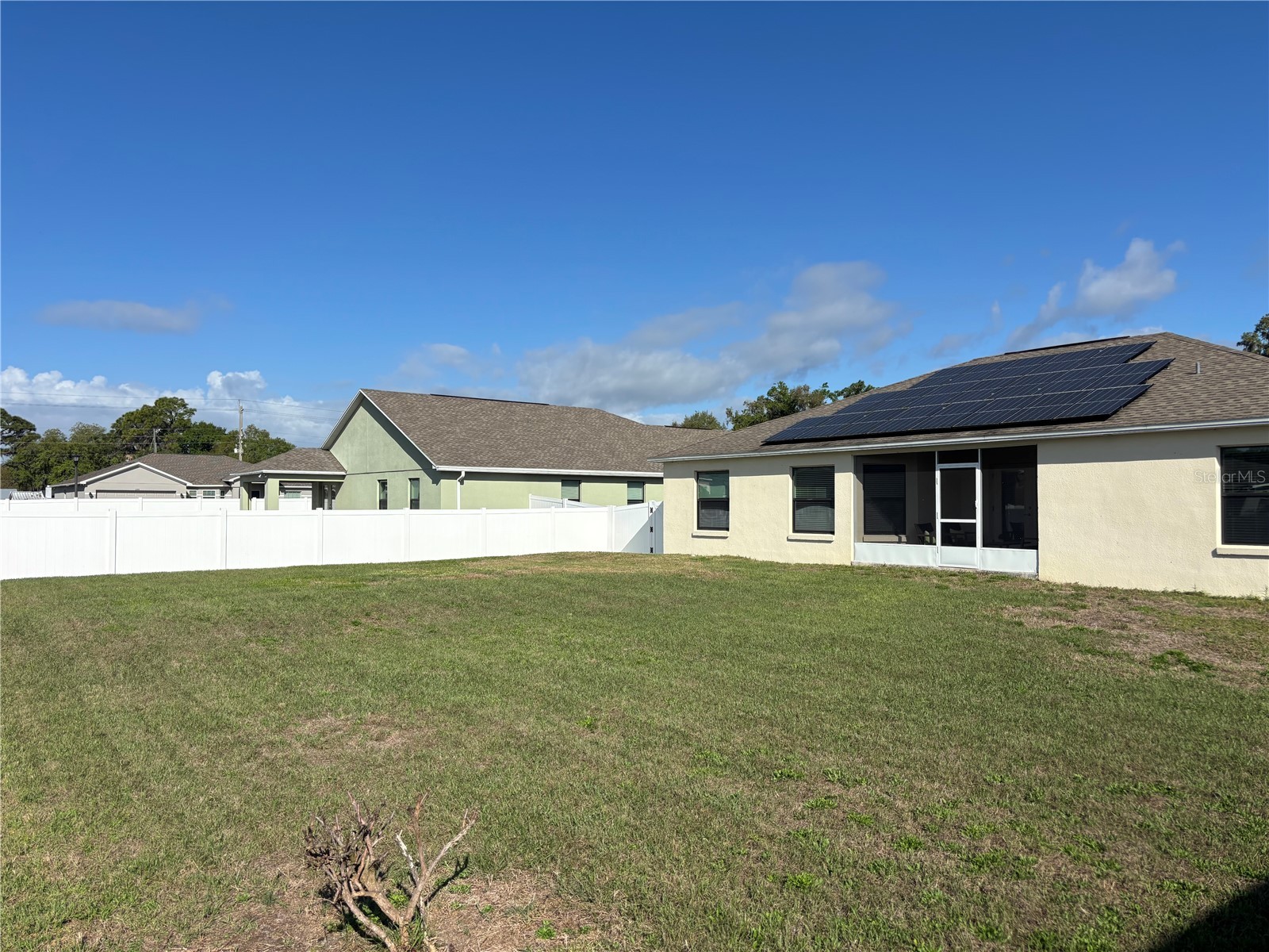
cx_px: 634
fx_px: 953
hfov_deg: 67.3
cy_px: 476
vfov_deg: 53.1
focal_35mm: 26
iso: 50
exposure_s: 1/5618
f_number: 1.6
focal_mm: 5.96
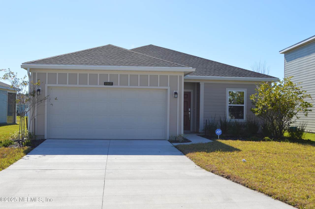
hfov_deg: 41.1
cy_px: 104
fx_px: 420
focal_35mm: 48
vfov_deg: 28.0
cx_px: 158
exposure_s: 1/250
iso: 100
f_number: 8
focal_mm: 32
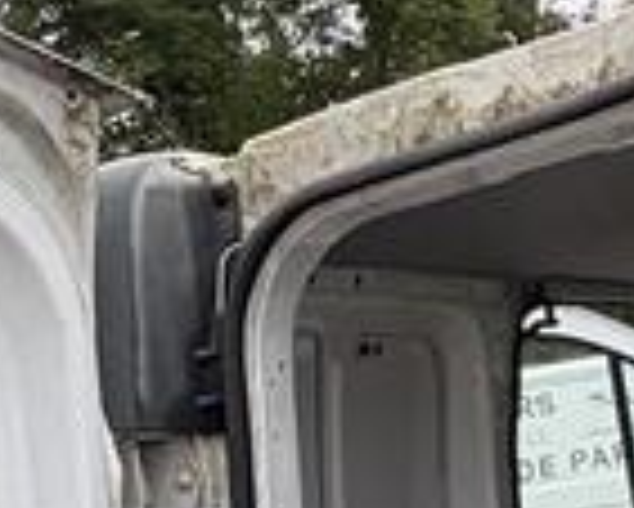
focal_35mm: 87
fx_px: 1634
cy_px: 895
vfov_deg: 15.4
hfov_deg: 22.0
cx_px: 324
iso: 50
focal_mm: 2.22
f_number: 2.2
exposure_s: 1/264
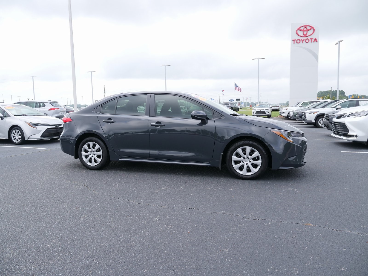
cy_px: 138
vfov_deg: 56.8
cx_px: 184
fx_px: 255
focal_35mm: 24
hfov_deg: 71.6
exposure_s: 1/500
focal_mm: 12
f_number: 4
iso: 200
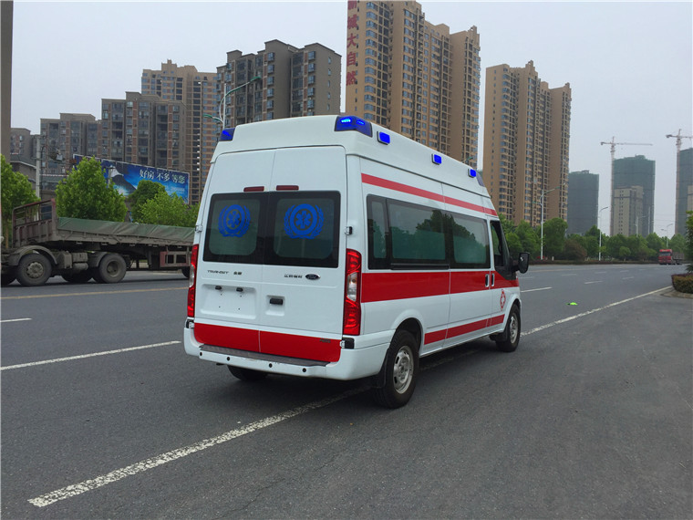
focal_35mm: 29
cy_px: 260
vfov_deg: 48.2
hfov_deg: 61.7
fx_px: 581
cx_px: 346
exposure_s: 1/1130
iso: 32
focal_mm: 4.15
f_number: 2.2
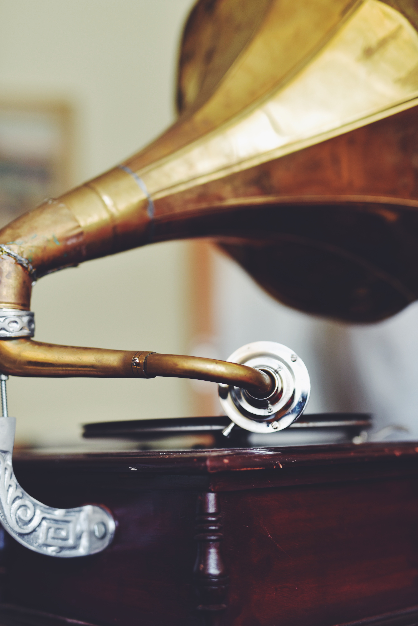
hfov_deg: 27.0
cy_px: 313
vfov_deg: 39.6
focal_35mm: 50
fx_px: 870
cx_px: 209
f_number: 2
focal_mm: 50
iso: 160
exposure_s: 1/80
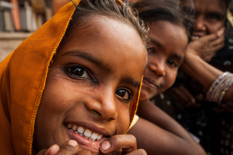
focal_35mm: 35
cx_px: 116
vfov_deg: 37.8
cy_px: 78
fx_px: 226
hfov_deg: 54.5
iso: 1600
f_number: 8
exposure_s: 1/200
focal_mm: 35
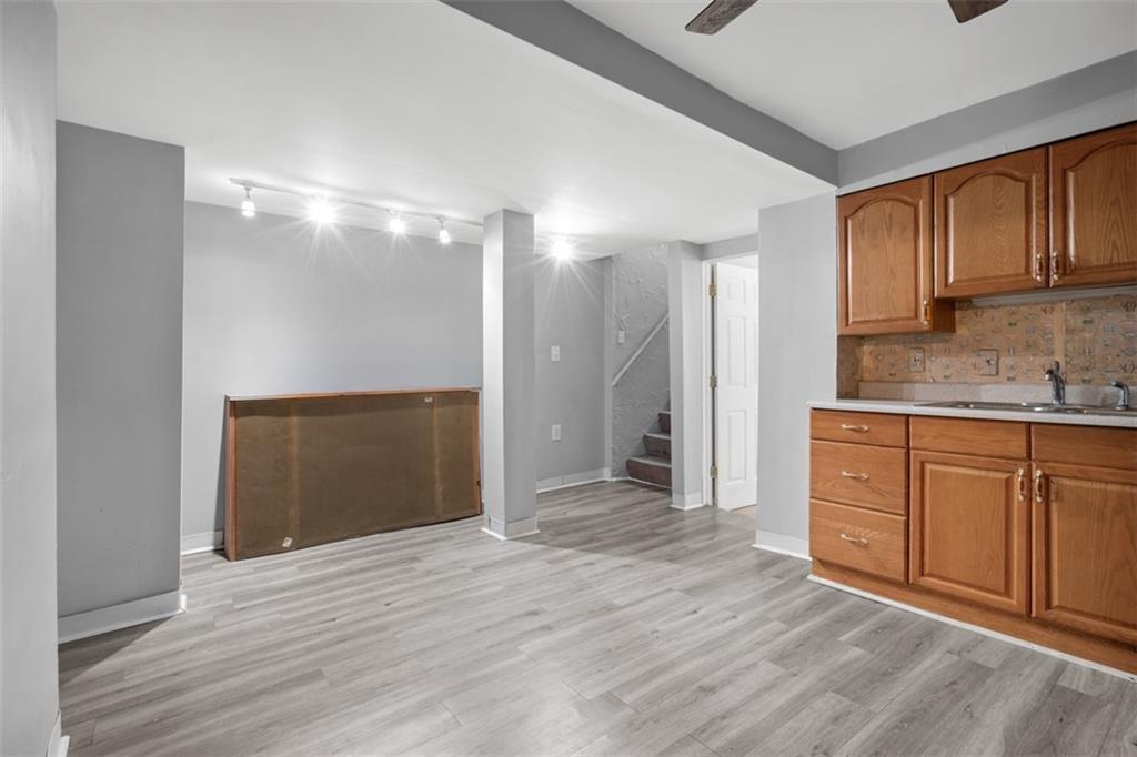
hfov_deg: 96.8
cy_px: 378
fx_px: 505
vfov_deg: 73.7
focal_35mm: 16
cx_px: 568
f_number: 9
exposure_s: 1.6
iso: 400
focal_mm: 16
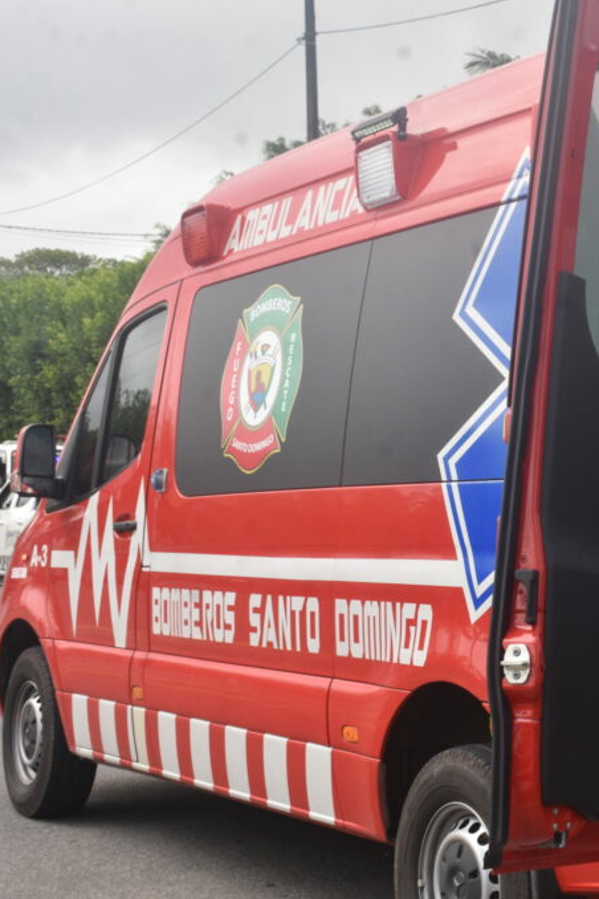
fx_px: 1922
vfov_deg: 26.3
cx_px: 578
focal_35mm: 77
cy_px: 451
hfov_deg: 17.4
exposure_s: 1/250
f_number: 11
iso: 250
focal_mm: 34
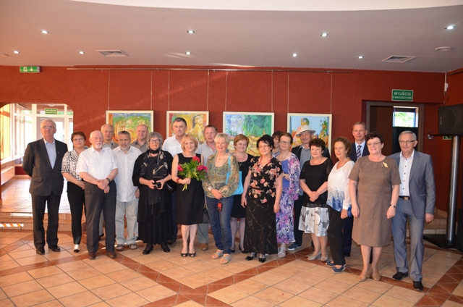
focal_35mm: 27
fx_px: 347
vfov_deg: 47.7
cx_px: 232
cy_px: 154
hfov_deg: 67.5
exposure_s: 1/60
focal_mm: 18
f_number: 3.5
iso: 1000
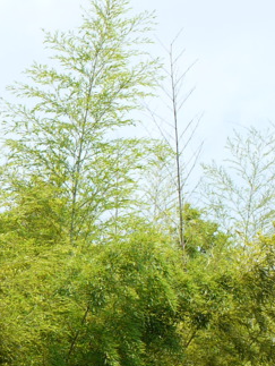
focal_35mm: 228
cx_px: -284
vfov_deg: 8.7
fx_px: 2410
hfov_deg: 6.3
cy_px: 299
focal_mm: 36
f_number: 6.3
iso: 100
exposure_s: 1/200
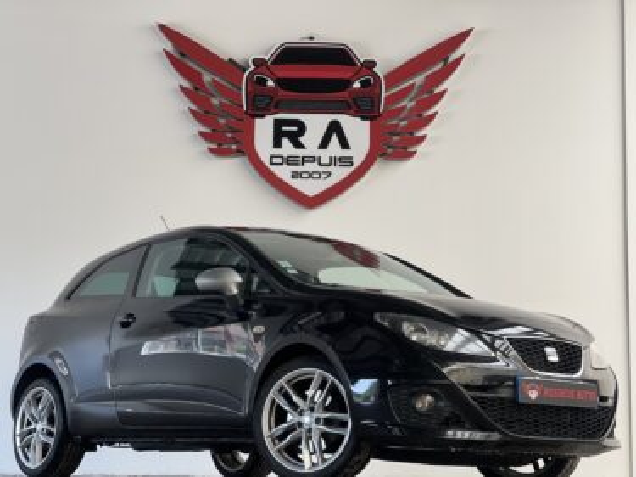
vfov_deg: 19.1
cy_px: 238
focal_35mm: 77
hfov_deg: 25.3
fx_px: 1414
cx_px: 318
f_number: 2.8
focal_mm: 9
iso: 100
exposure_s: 1/121
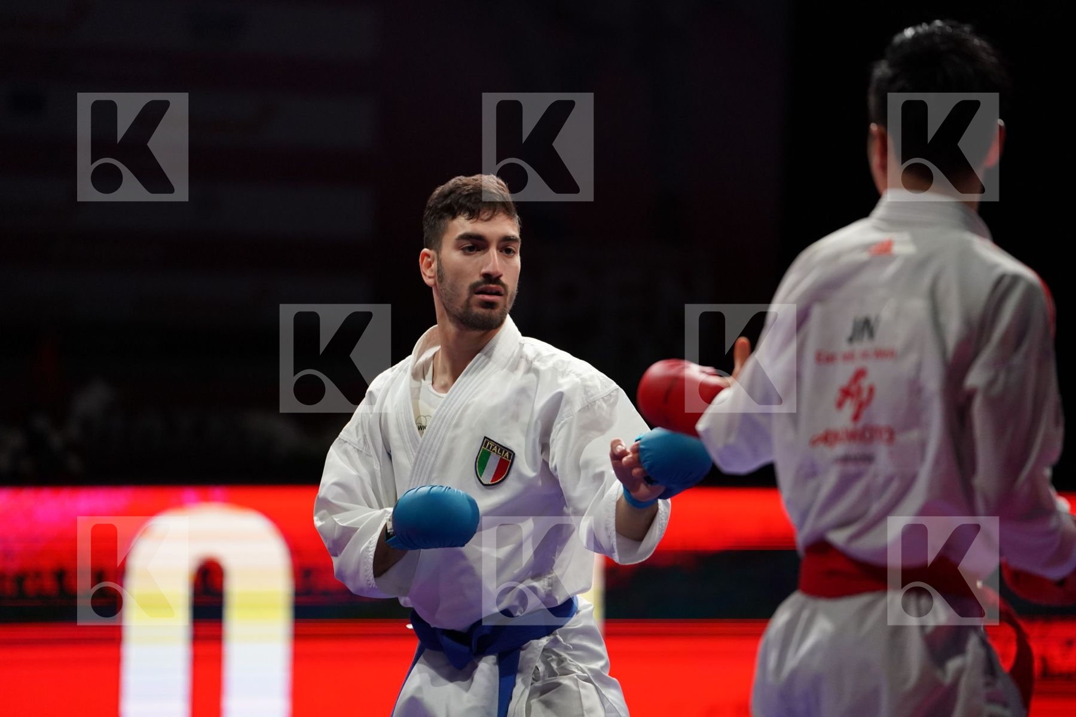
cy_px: 358
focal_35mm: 200
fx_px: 5977
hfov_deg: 10.3
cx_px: 538
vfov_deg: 6.9
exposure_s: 1/1000
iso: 2500
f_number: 2.8
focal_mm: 200
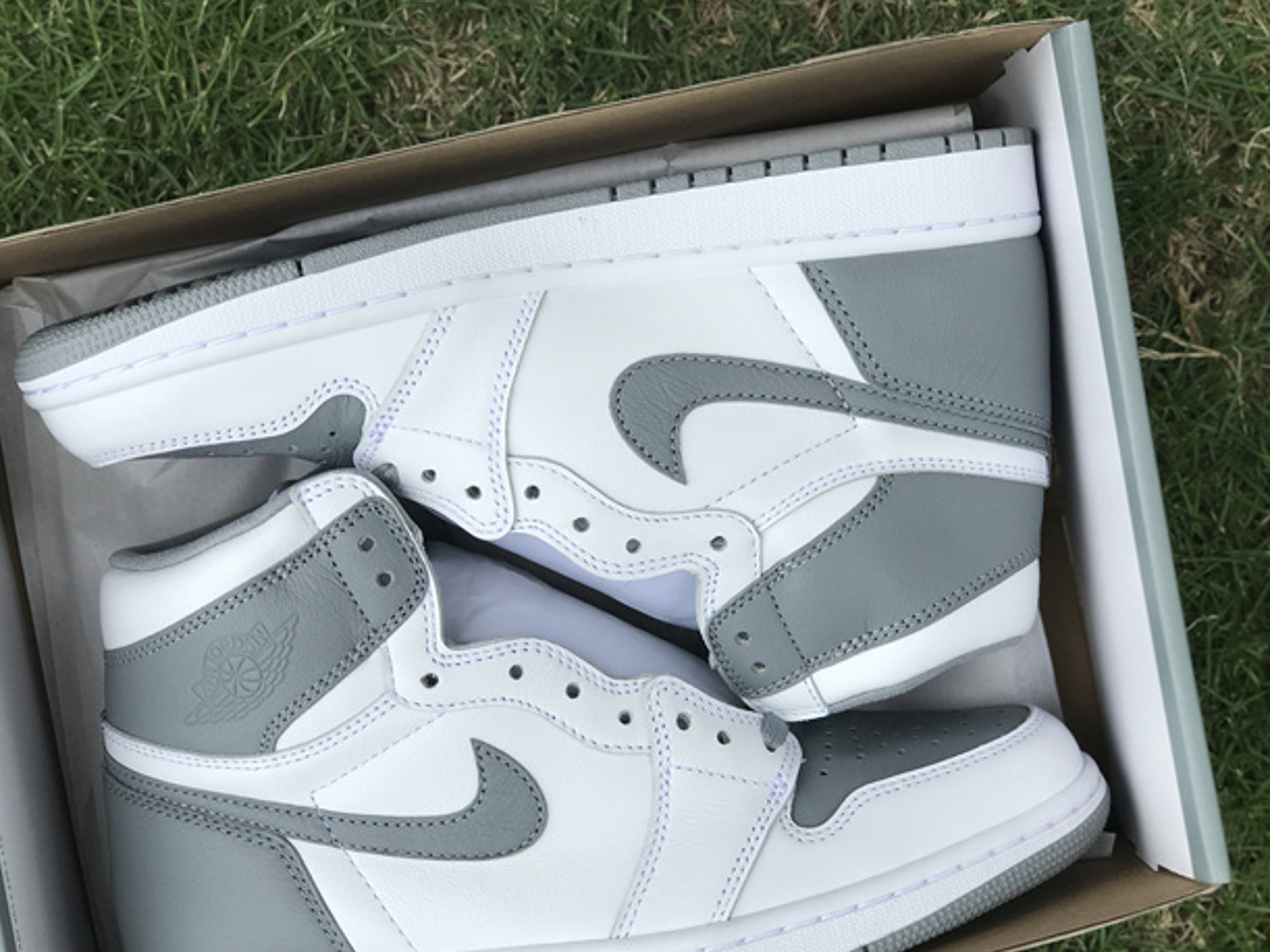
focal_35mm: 69
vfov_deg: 21.3
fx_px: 2531
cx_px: 609
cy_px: 564
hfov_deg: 28.2
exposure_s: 1/339
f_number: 2.8
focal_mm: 6.6
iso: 20
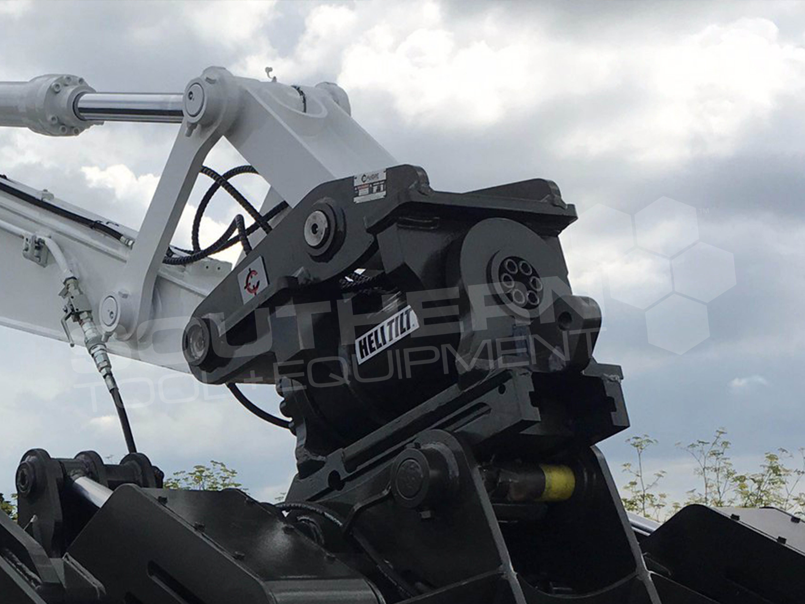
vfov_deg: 54.9
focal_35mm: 25
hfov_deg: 69.4
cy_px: 302
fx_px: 581
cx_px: 402
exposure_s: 1/640
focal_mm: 4.5
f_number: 3.7
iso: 80
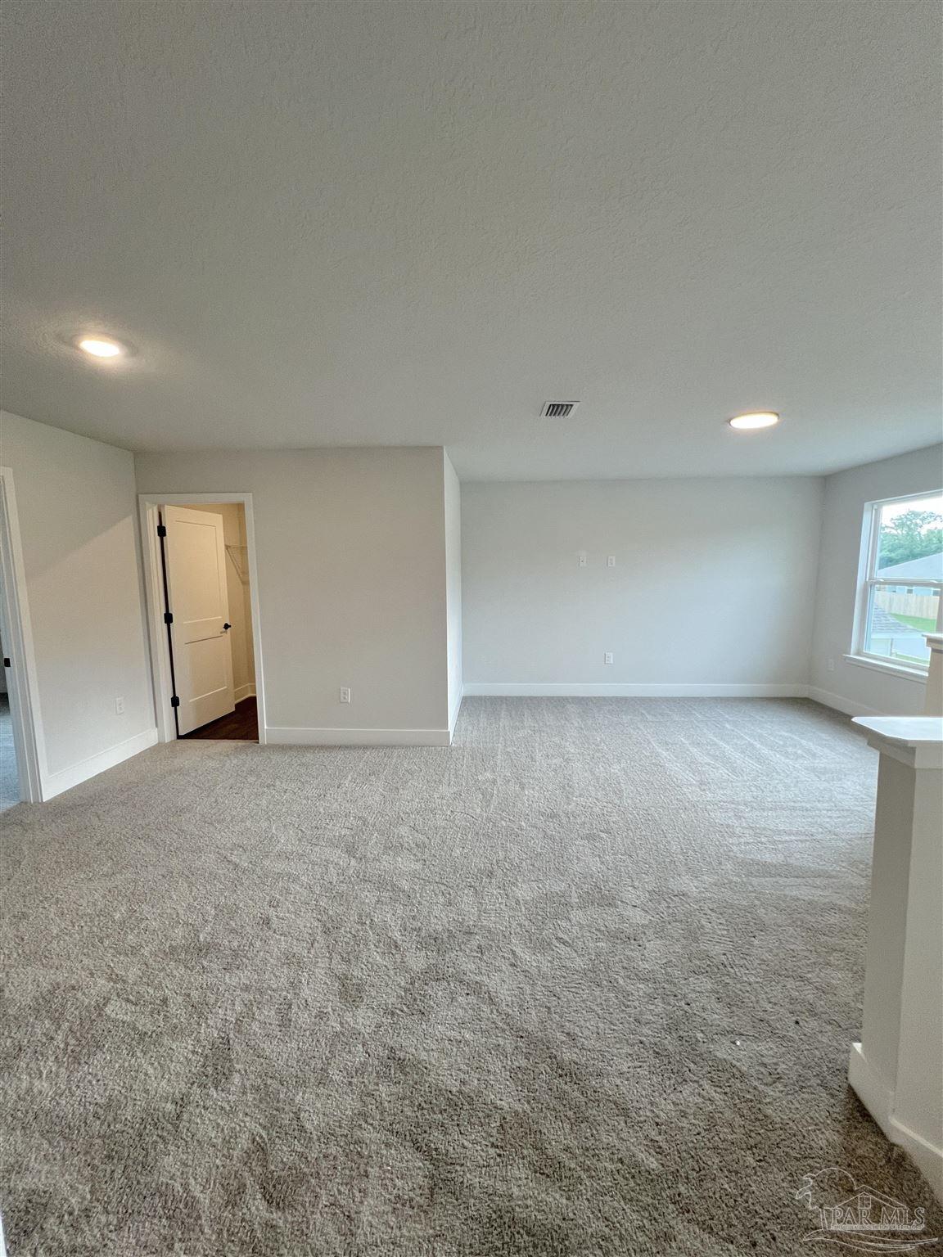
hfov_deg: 89.9
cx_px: 472
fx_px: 472
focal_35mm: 13
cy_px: 628
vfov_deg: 106.2
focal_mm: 1.57
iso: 200
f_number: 1.8
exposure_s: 1/120
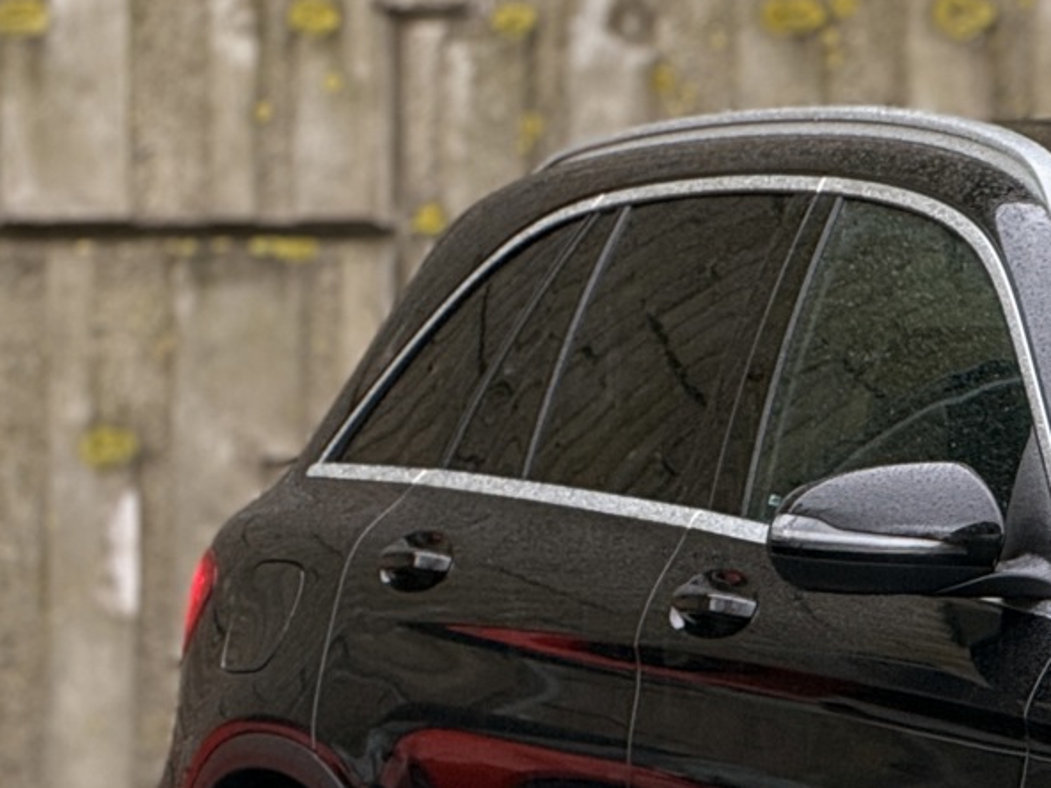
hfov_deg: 5.4
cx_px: 1591
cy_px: 818
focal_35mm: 365
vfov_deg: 4.1
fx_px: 11082
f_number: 2.8
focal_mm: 15.66
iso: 100
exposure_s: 1/100
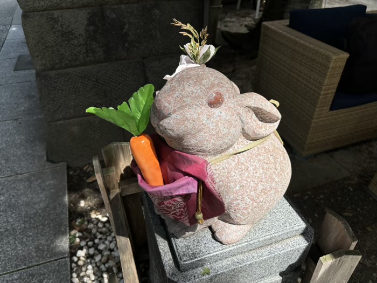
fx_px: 283
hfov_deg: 67.3
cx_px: 188
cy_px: 142
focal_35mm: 26
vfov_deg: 53.1
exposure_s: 1/1279
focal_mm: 5.96
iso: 50
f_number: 1.6
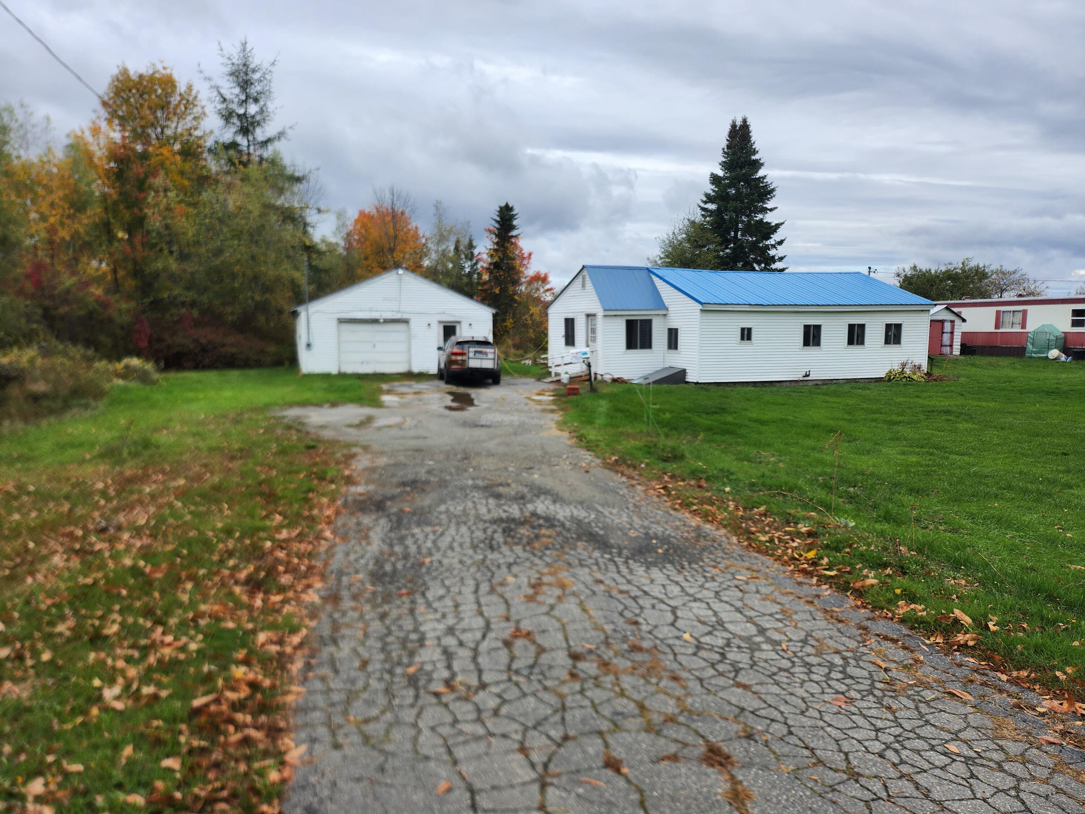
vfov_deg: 56.8
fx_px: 752
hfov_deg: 71.6
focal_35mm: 24
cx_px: 542
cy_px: 407
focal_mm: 5
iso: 50
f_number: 1.8
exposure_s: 1/1525
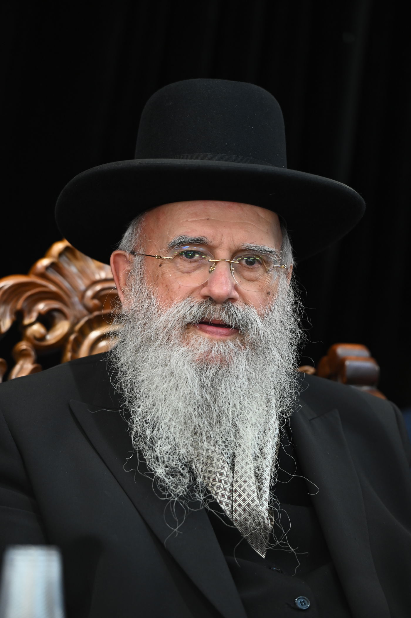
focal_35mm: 185
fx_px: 3172
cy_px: 309
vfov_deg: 11.1
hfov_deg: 7.4
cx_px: 206
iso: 1600
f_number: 5
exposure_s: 1/160
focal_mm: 185
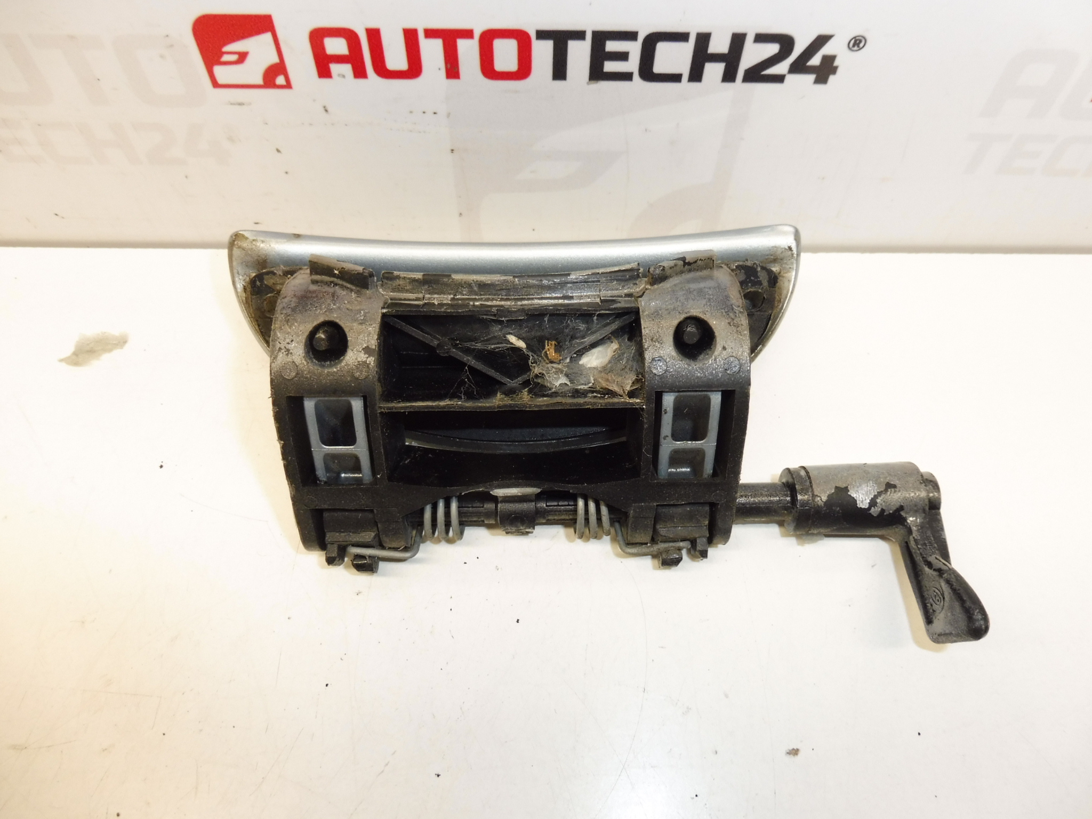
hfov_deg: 71.6
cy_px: 410
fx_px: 757
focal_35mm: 24
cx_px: 546
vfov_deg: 56.8
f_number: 3.5
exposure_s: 1/60
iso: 200
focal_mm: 4.3
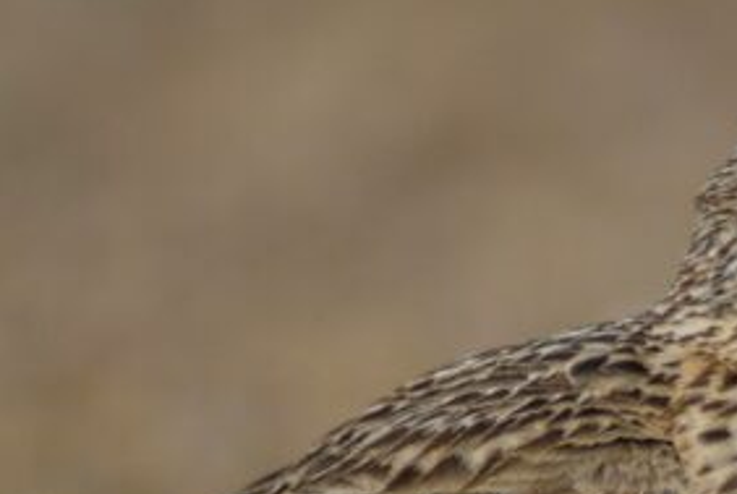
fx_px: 66926
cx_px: 706
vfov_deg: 0.4
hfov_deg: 0.6
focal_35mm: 3264
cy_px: 548
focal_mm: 600
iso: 160
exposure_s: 1/1250
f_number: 4
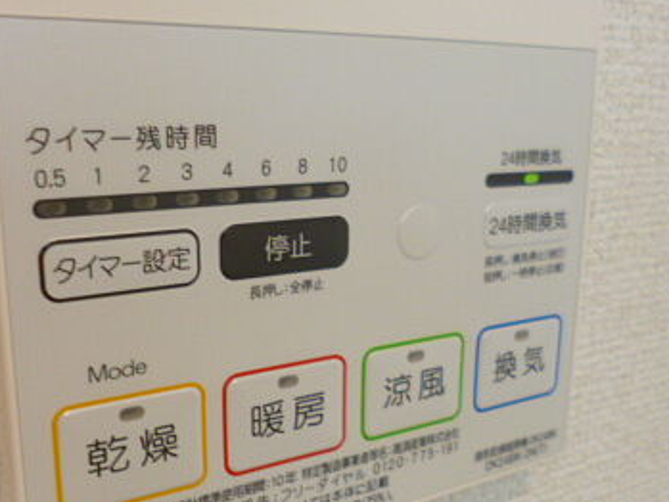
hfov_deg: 42.8
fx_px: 851
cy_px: 301
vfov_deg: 32.8
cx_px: 391
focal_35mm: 44
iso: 100
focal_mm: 4.3
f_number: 2.5
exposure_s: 1/25
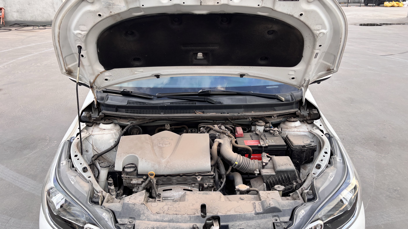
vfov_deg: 40.1
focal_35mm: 29
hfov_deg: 66.1
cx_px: 200
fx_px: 314
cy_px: 126
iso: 40
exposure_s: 1/121
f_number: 1.6
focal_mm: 5.96
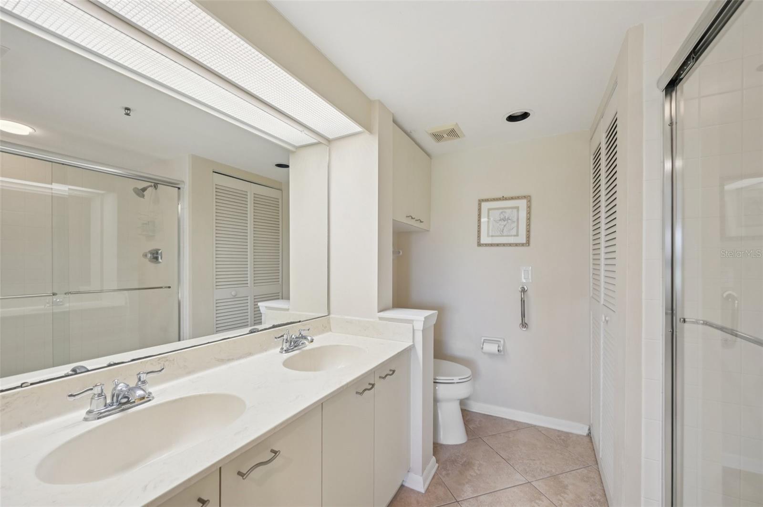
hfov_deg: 104.3
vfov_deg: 81.1
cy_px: 254
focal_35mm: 14
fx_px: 296
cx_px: 382
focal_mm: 14
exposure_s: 1/80
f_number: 8
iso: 400
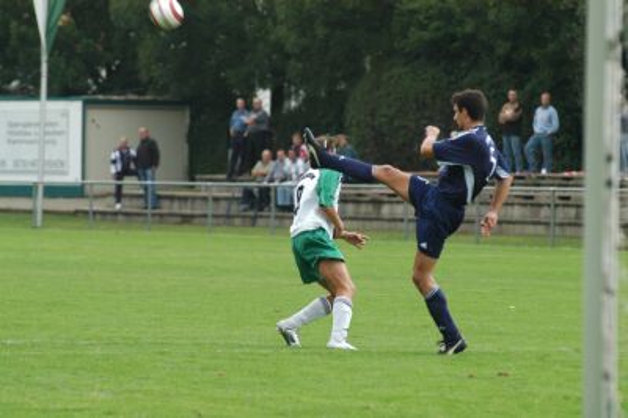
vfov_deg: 4.6
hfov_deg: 6.9
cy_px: 209
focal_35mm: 300
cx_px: 314
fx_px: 5229
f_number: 5
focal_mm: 200
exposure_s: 1/350
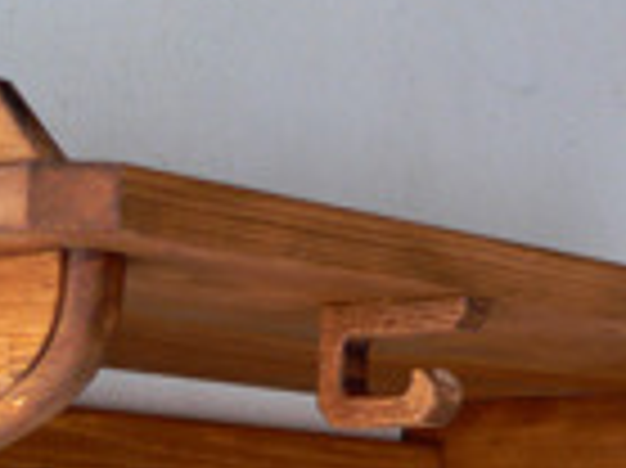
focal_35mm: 148
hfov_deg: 13.3
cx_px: 252
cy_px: 580
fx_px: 2674
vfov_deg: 9.8
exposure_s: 1/60
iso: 150
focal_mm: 9.4
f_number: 2.8
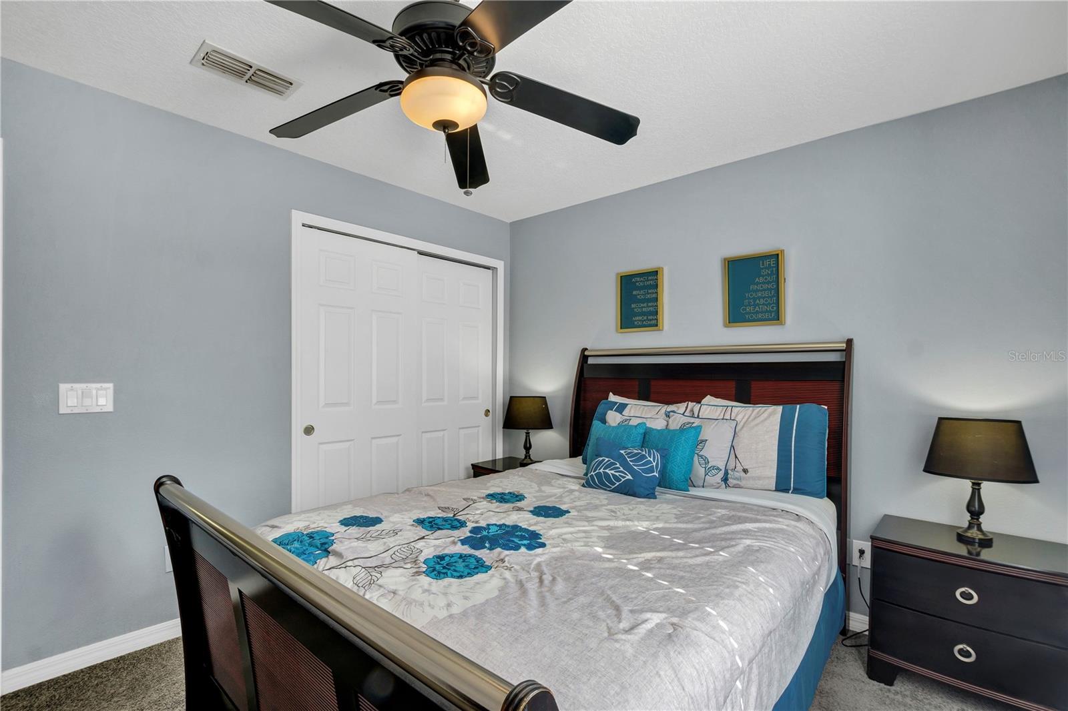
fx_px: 445
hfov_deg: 100.4
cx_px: 534
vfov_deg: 77.3
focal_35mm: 15
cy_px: 356
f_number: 10
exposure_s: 1/20
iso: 200
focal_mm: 10
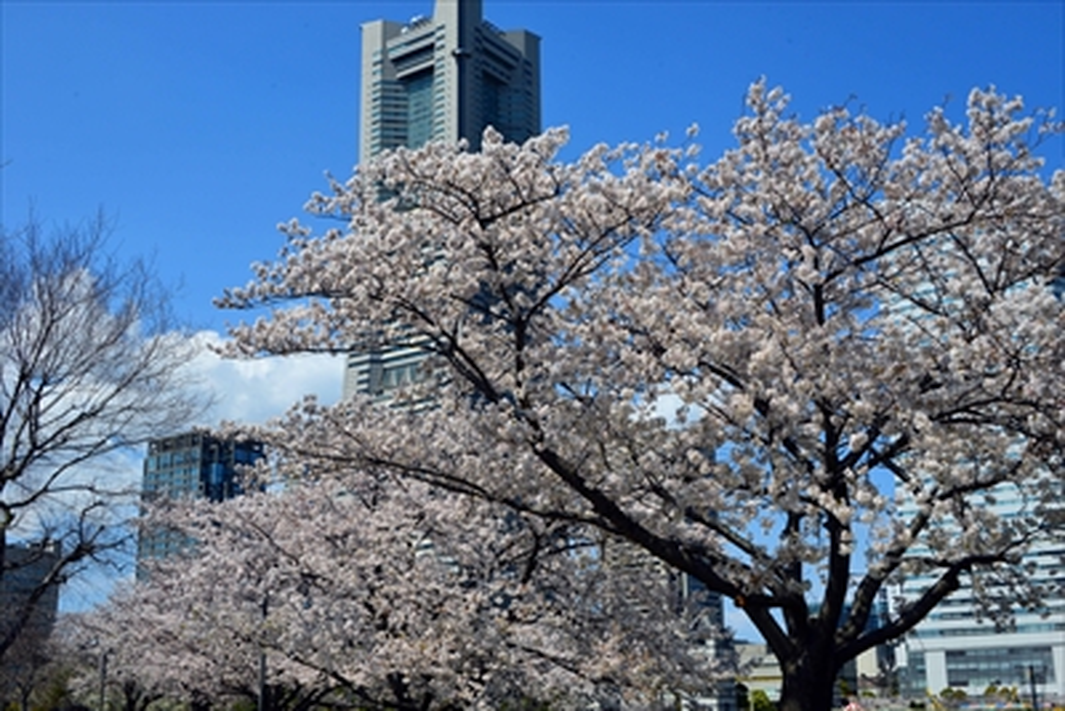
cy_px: 356
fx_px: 1302
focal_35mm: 44
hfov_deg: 44.5
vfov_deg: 30.5
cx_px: 532
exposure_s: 1/640
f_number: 13
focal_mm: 44
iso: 400
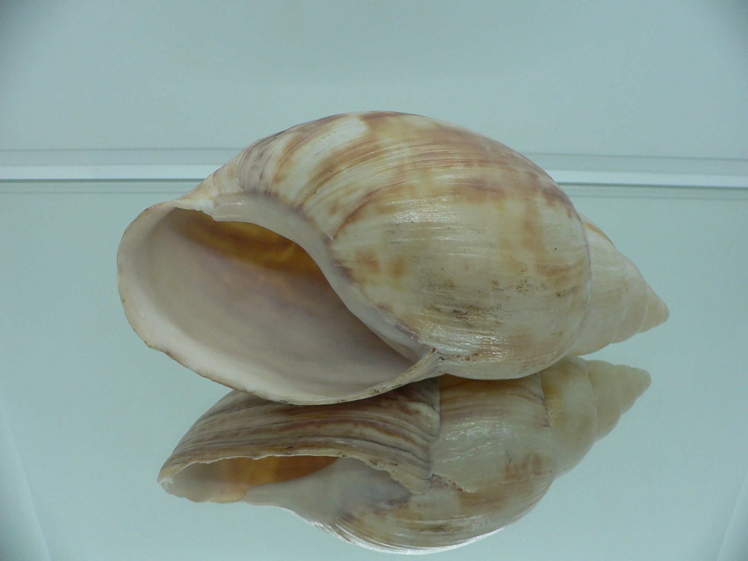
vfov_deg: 40.7
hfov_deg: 52.6
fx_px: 756
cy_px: 280
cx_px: 374
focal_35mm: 35
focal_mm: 4.6
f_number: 2.8
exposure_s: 1/60
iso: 80
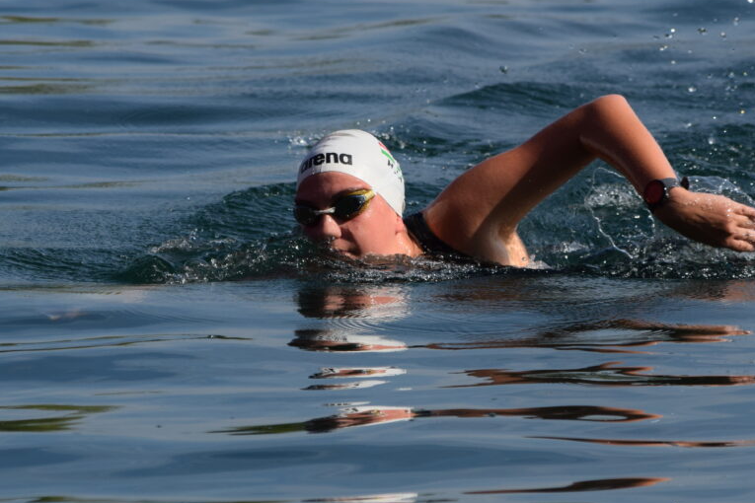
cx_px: 369
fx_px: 10359
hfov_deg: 4.2
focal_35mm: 494
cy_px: 307
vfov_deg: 2.8
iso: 400
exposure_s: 1/2000
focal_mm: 200
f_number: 7.1
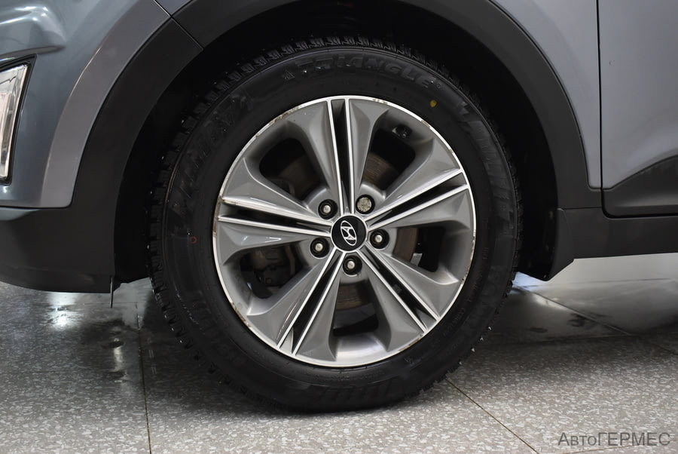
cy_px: 227
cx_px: 339
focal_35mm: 40
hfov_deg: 47.9
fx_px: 763
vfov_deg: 33.1
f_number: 4
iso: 1000
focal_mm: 27
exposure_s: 1/40
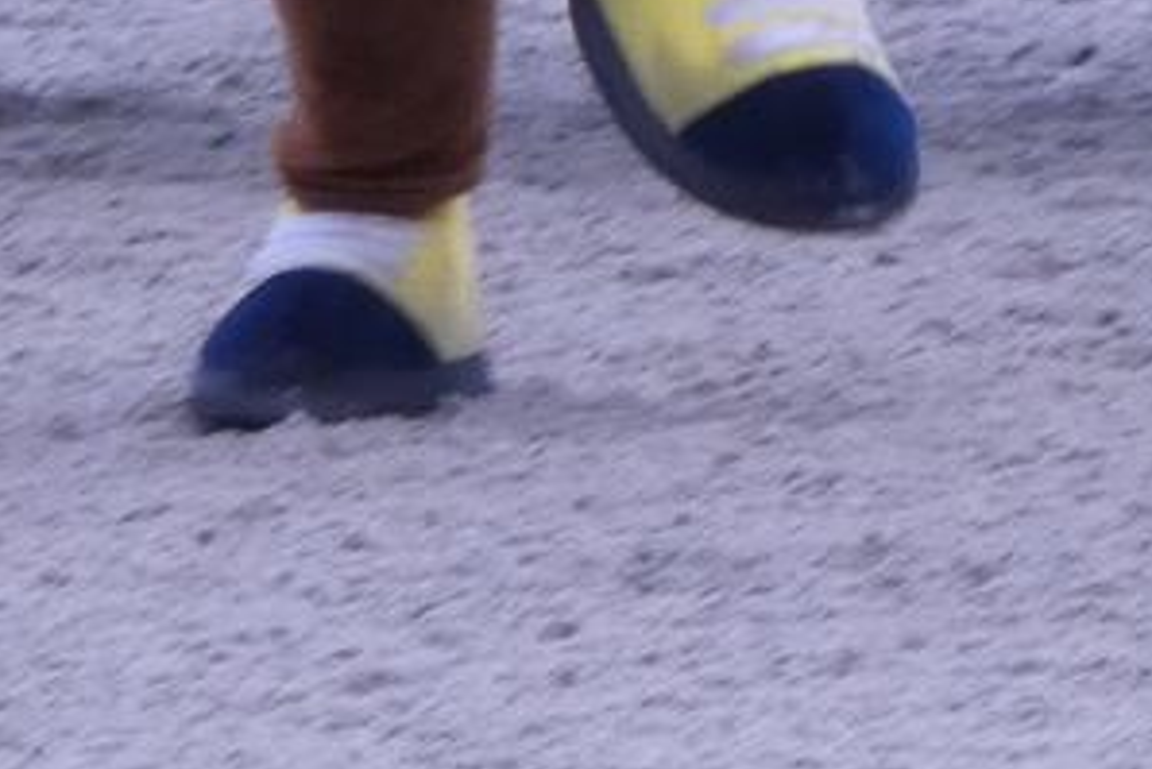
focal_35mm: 1574
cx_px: 1631
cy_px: -742
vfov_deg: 0.9
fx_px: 50390
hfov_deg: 1.3
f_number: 5.5
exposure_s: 1/250
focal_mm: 50.6
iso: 250
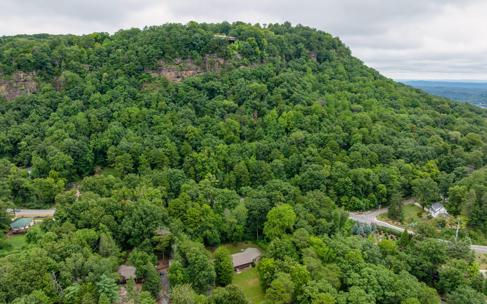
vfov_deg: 47.4
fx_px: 345
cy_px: 176
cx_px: 245
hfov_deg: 70.4
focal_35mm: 26
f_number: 7.1
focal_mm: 12.29
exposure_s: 1/160
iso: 100
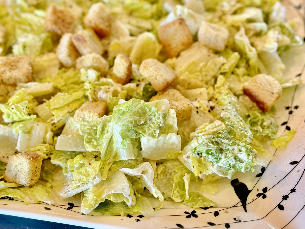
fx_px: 423
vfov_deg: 30.3
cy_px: 114
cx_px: 152
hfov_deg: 39.7
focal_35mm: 48
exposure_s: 1/60
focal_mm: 6.86
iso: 100
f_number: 1.78
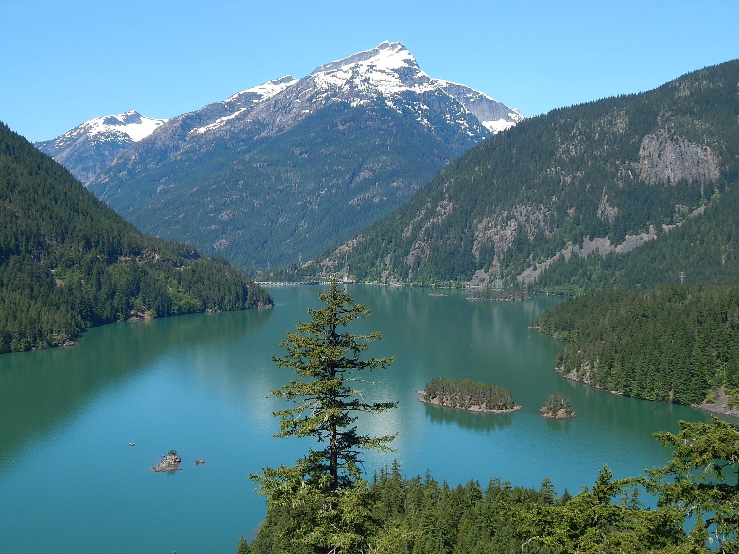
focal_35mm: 43
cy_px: 277
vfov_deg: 33.6
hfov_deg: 43.9
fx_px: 918
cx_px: 370
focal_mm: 7.7
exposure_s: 1/1000
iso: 125
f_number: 3.6
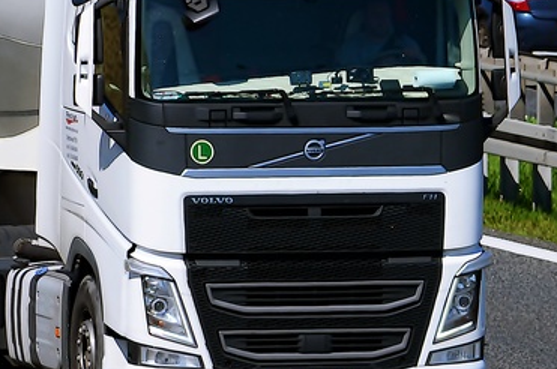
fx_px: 14982
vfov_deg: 1.4
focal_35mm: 970
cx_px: 95
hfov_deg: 2.1
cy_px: 69
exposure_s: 1/1000
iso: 200
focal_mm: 300
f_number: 8
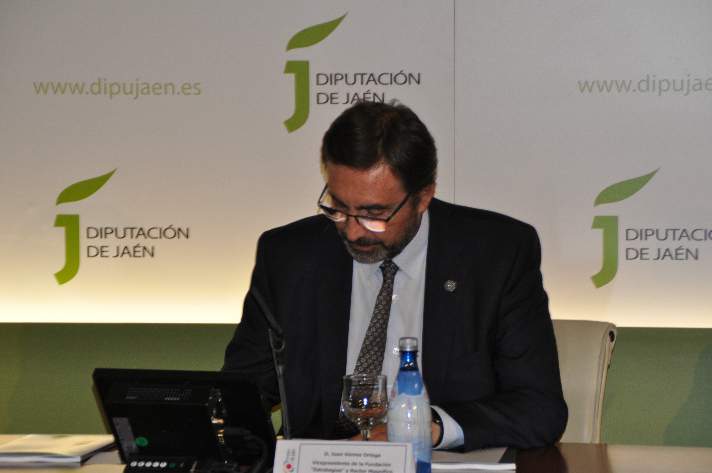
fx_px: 2963
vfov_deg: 9.1
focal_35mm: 150
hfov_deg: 13.7
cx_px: 356
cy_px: 236
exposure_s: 1/80
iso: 800
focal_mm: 100
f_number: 5.6
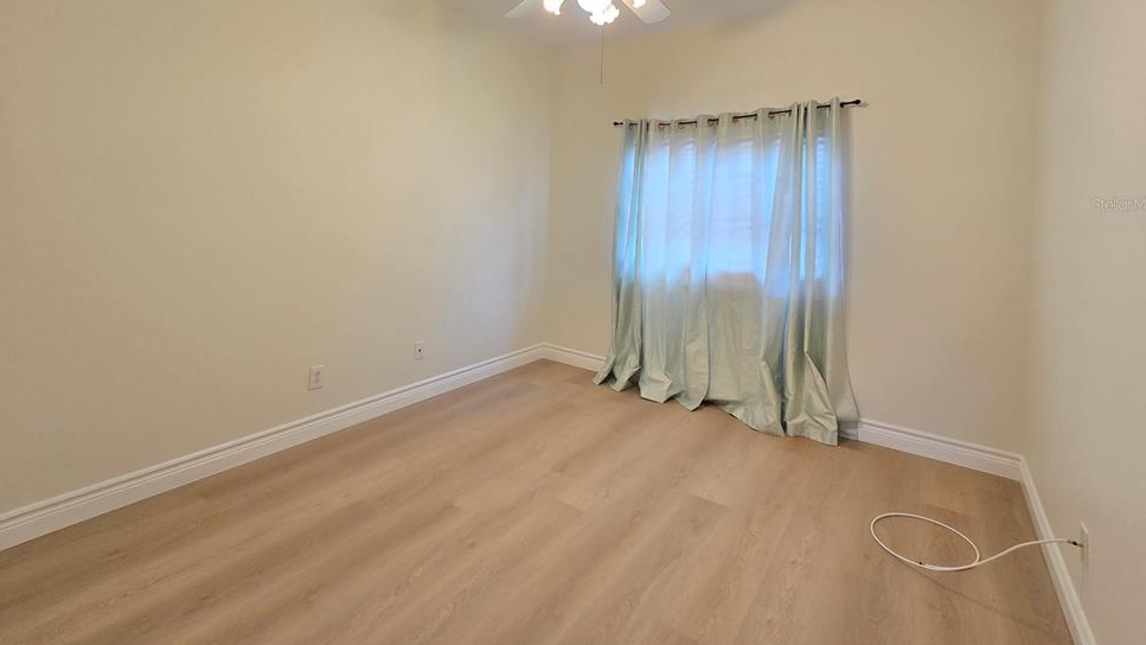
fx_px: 456
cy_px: 204
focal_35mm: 15
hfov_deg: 103.0
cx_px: 557
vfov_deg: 68.1
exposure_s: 1/60
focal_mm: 2.2
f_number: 2.2
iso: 80
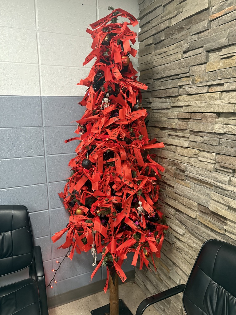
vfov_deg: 67.3
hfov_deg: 53.1
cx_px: 118
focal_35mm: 26
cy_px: 158
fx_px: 236
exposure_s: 1/60
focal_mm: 5.96
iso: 400
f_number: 1.6
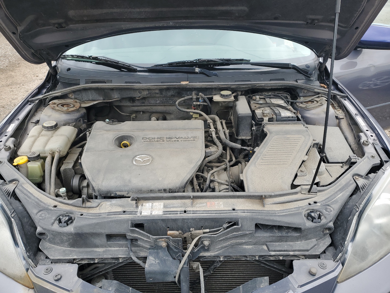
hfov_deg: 67.3
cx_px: 195
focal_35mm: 26
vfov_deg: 53.1
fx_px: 293
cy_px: 146
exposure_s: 1/500
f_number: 1.5
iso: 50
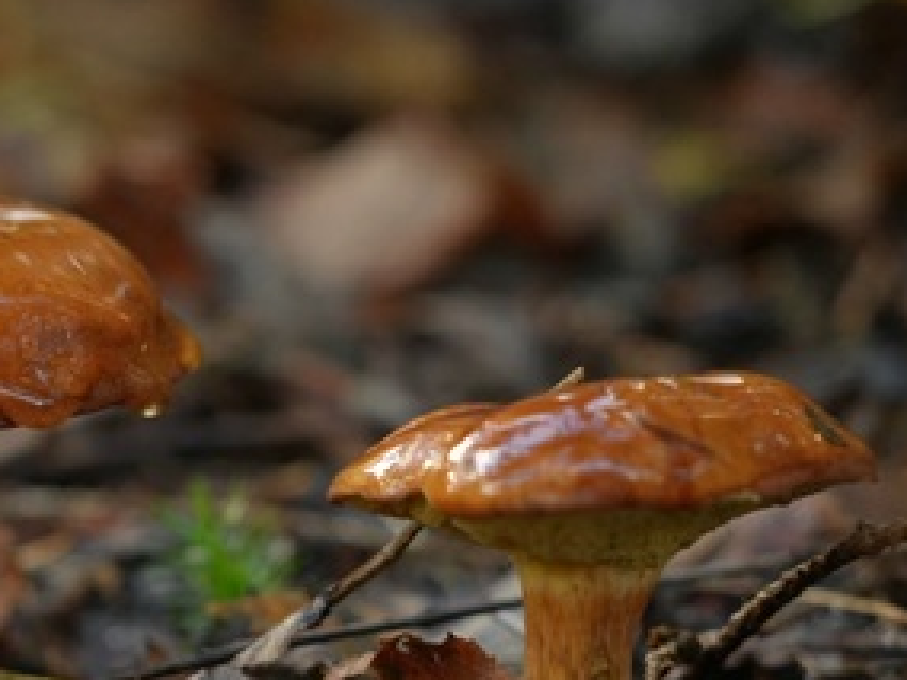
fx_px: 10965
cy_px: 480
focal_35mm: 418
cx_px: 220
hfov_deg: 4.7
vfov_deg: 3.6
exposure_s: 1/200
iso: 2000
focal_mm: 268.3
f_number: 6.3
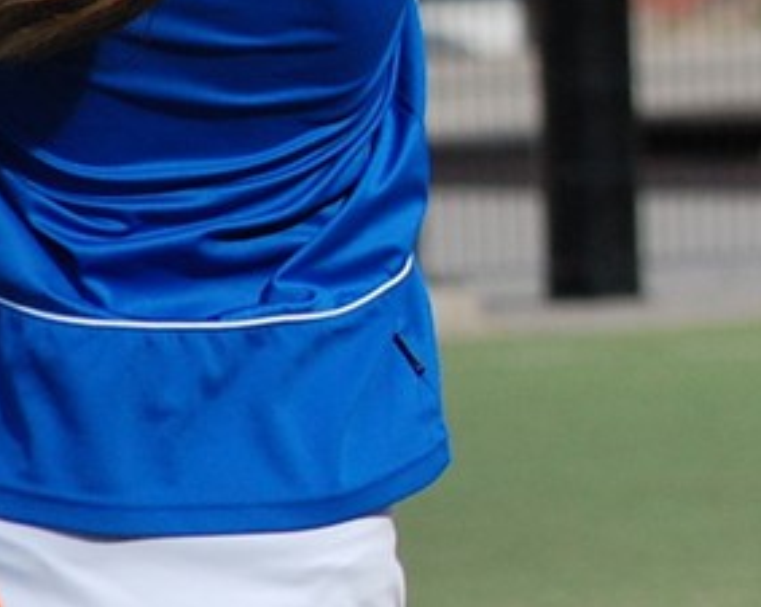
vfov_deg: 2.5
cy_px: -304
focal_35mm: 621
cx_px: 938
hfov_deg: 3.1
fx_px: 13977
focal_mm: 122
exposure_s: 1/1000
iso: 360
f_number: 5
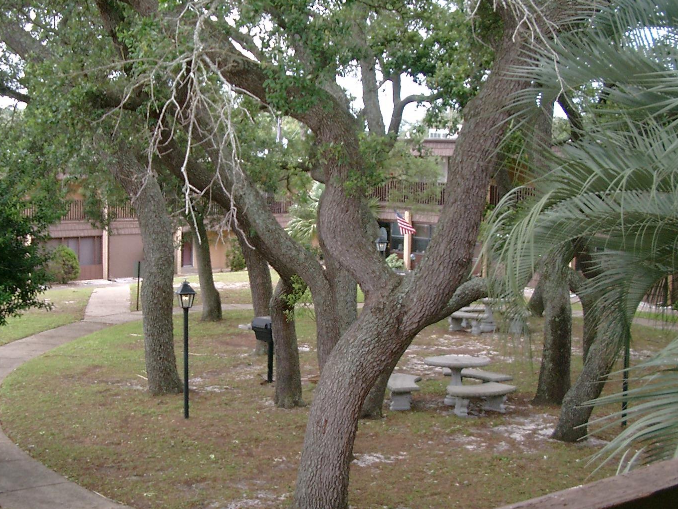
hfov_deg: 31.6
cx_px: 274
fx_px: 1195
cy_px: 288
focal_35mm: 61
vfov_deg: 24.0
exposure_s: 1/250
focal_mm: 7.6
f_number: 2.6
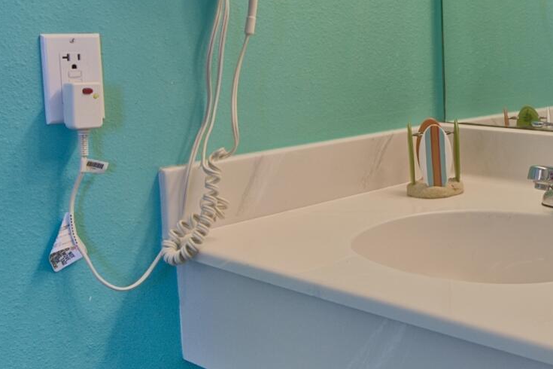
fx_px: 753
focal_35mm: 49
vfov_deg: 27.2
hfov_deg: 35.1
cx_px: 595
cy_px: 99
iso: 500
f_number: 8
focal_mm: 12
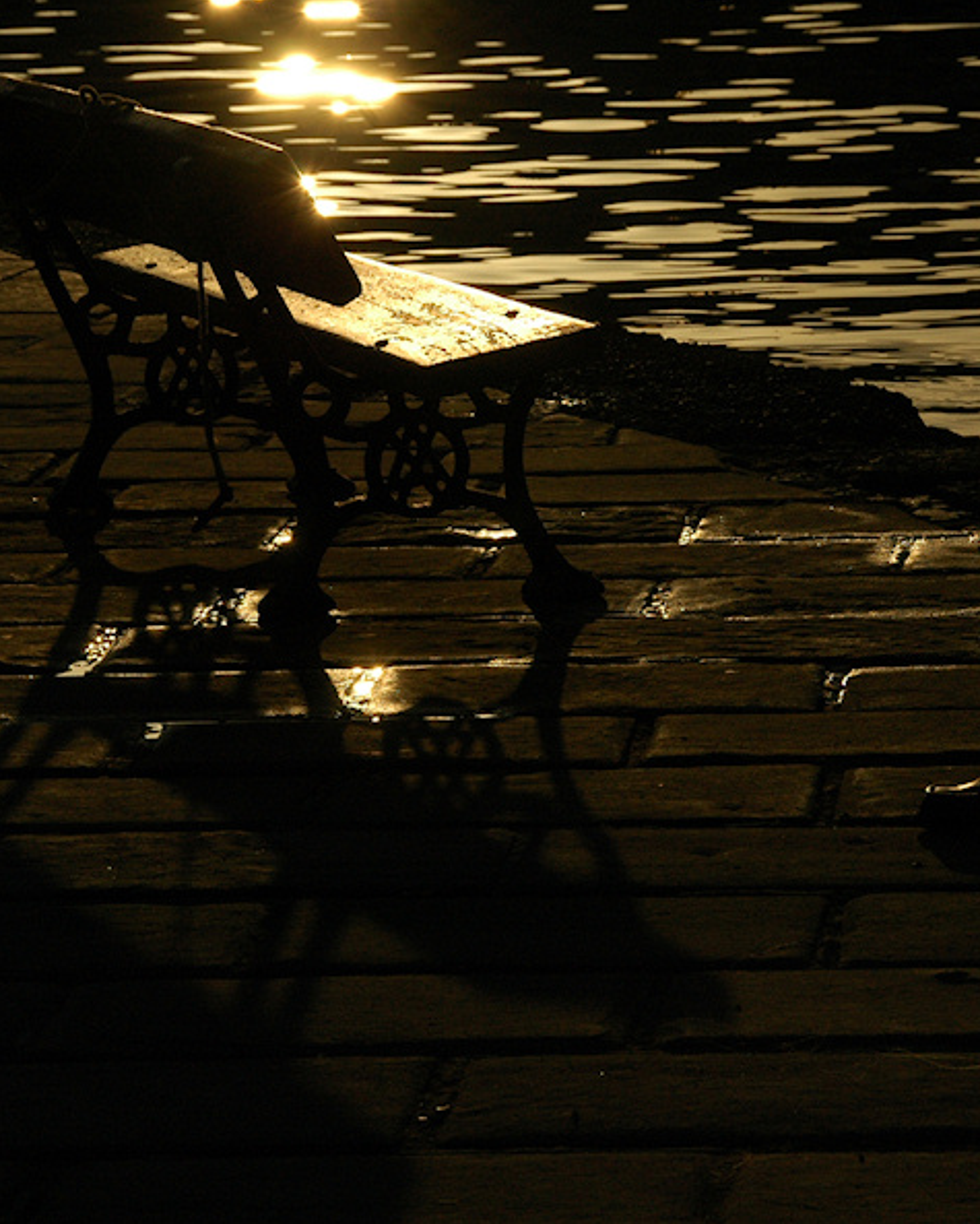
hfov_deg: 8.1
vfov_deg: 10.1
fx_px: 6956
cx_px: 658
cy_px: 611
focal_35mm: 192
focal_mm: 90
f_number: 16
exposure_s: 1/2000
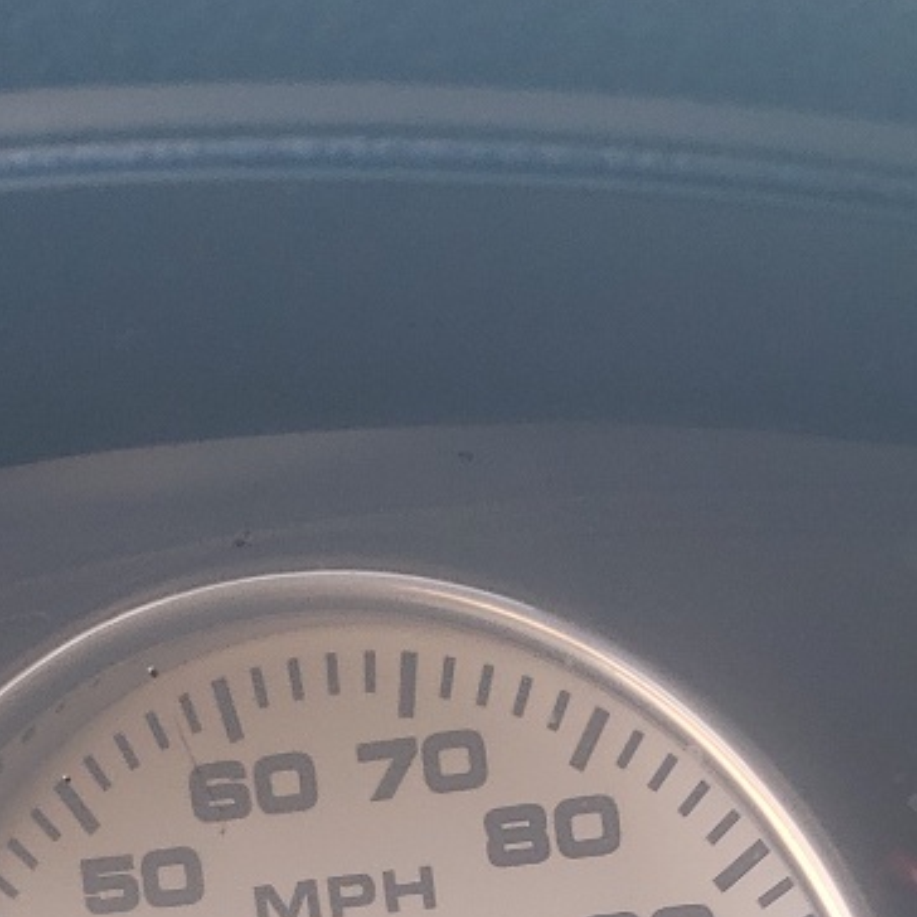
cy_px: 1297
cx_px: 637
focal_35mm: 101
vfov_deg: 16.0
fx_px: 3027
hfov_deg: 17.2
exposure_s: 1/60.2
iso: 52
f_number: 1.5
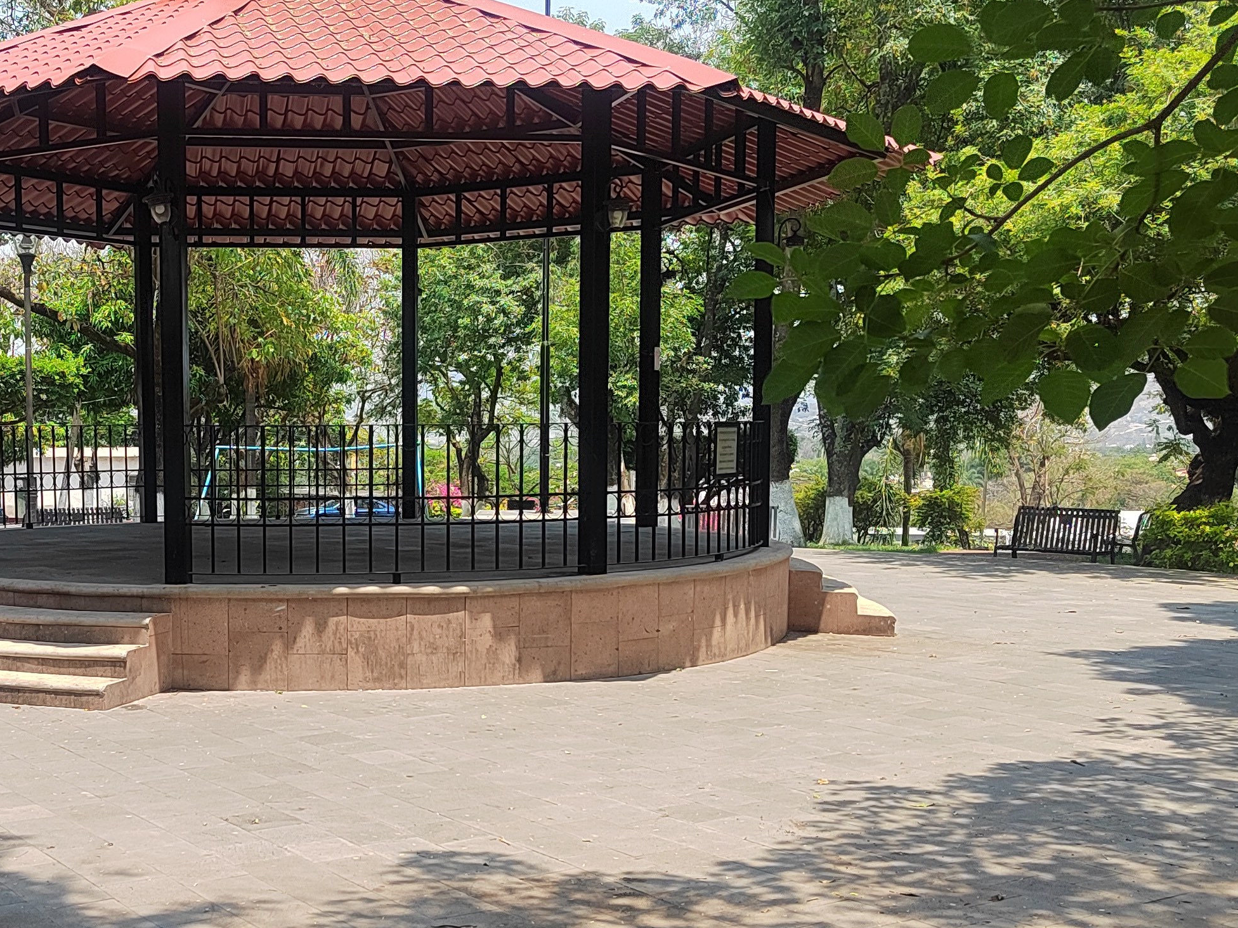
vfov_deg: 31.4
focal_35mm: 46
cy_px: 568
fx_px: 1645
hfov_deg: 40.3
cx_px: 343
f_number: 1.9
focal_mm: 5.52
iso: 344
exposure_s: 1/1385
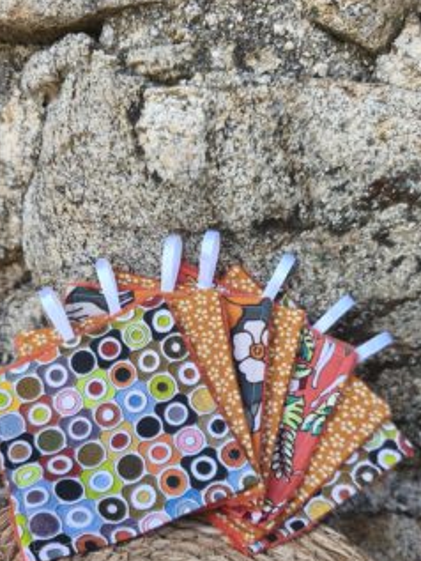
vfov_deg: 61.0
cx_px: 180
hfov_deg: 48.1
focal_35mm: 29
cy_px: 343
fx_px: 470
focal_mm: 6.18
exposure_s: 1/99.9
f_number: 1.65
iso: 50
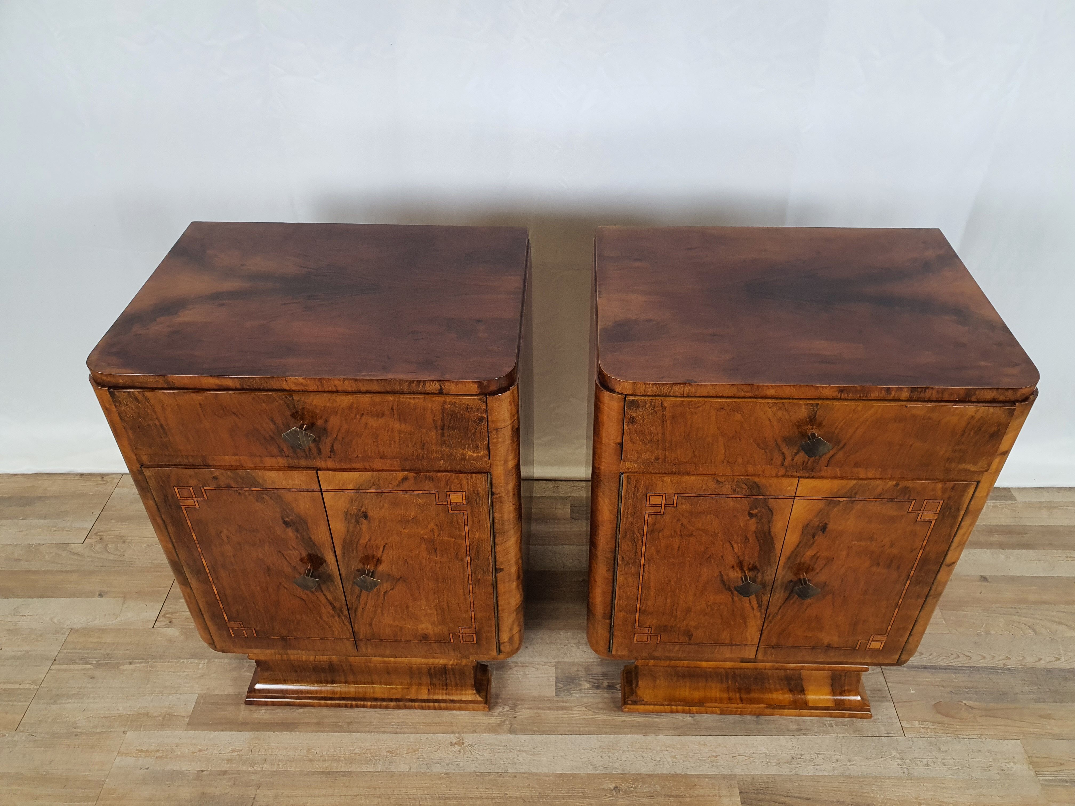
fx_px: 807
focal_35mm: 26
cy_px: 403
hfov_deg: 67.3
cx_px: 538
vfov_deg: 53.1
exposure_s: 1/50
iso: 200
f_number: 2.4
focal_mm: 4.3
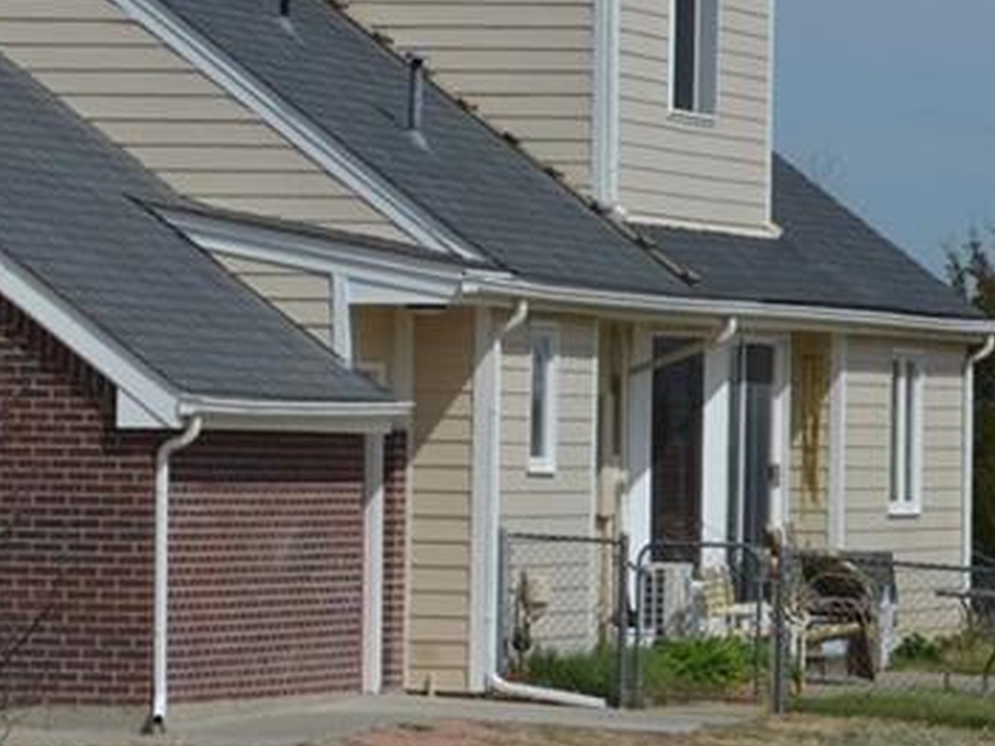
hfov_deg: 5.4
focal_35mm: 361
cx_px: -672
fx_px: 10378
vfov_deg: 4.1
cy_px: 223
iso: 100
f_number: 10
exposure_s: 1/400
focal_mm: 55
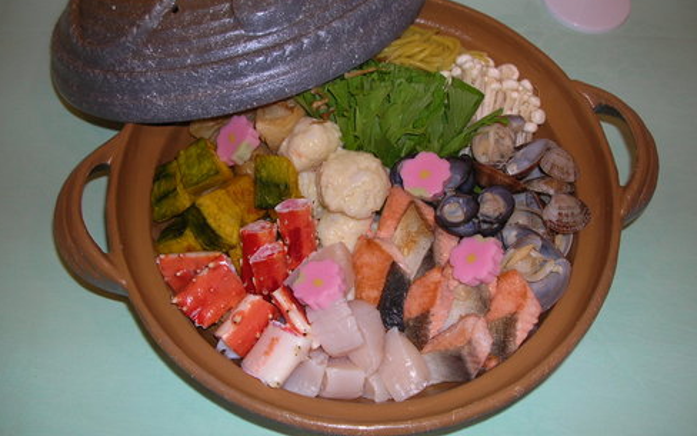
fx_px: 722
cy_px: 235
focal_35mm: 38
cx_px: 348
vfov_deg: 33.6
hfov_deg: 51.5
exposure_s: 1/60.1
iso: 50
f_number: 2.8
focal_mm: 5.8
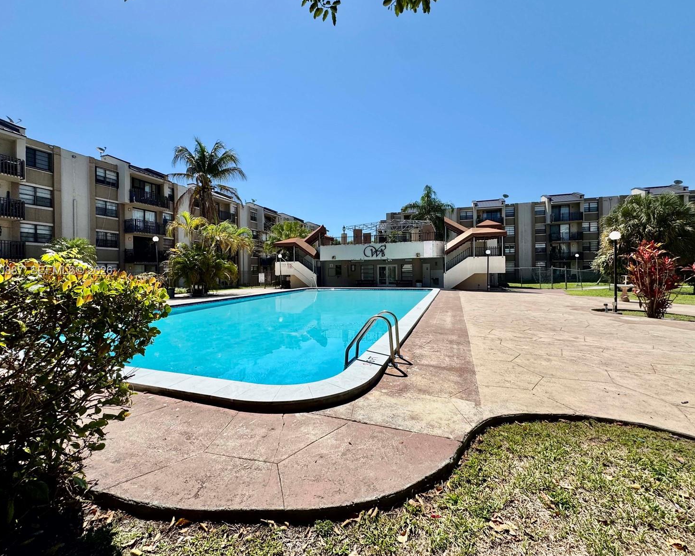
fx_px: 308
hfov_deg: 96.8
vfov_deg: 84.0
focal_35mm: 15
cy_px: 271
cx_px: 346
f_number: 2.2
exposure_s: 1/3390
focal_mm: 2.22
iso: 50
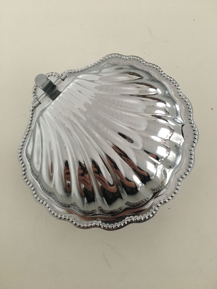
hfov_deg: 48.2
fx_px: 242
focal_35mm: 29
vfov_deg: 61.7
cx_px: 108
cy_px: 144
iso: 200
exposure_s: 1/25
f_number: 2.2
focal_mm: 4.15
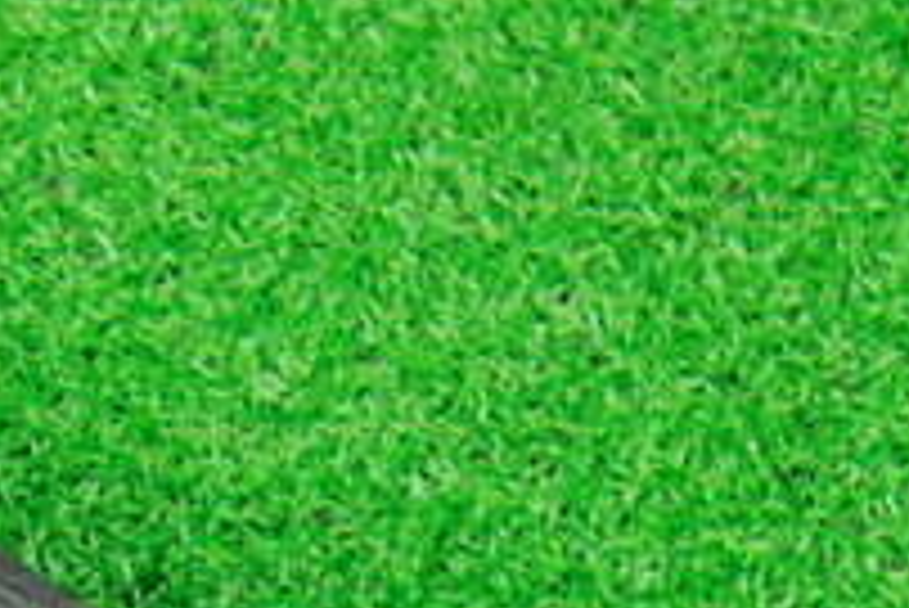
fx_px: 3083
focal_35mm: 122
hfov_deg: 16.8
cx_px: 387
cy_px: 1004
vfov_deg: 10.7
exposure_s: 1/20
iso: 400
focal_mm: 6.42
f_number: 3.6
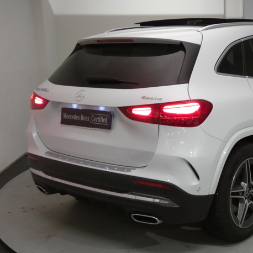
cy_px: 156
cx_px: 220
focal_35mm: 51
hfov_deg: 32.0
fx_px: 422
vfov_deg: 33.3
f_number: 3.4
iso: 640
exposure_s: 1/80
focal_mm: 6
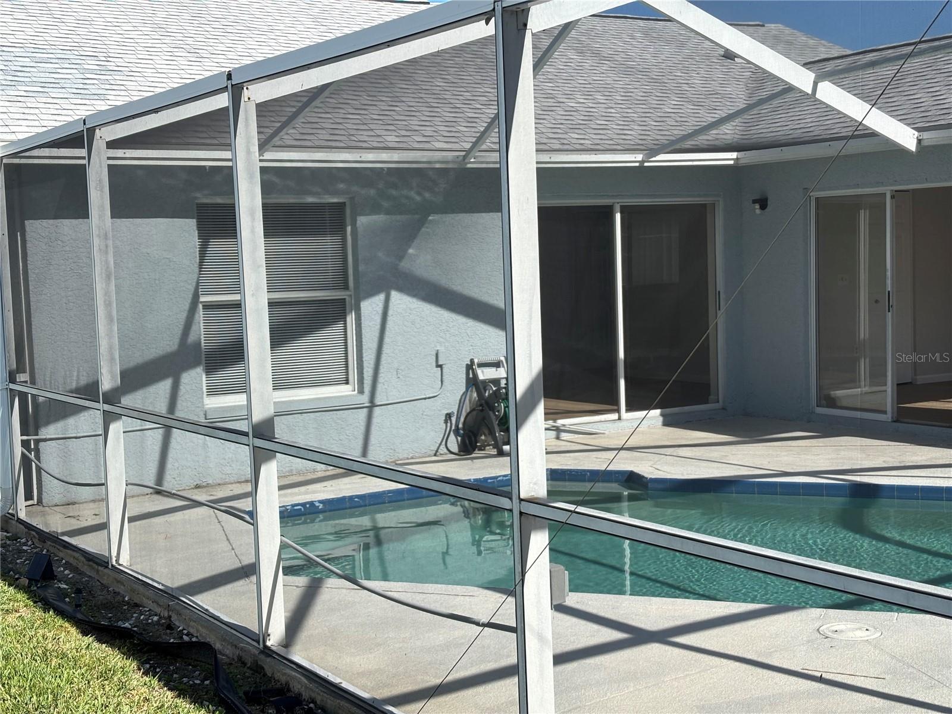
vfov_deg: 28.0
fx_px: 1430
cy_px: 357
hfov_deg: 36.8
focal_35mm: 52
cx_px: 476
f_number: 1.6
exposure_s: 1/2193
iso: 32
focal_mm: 5.96
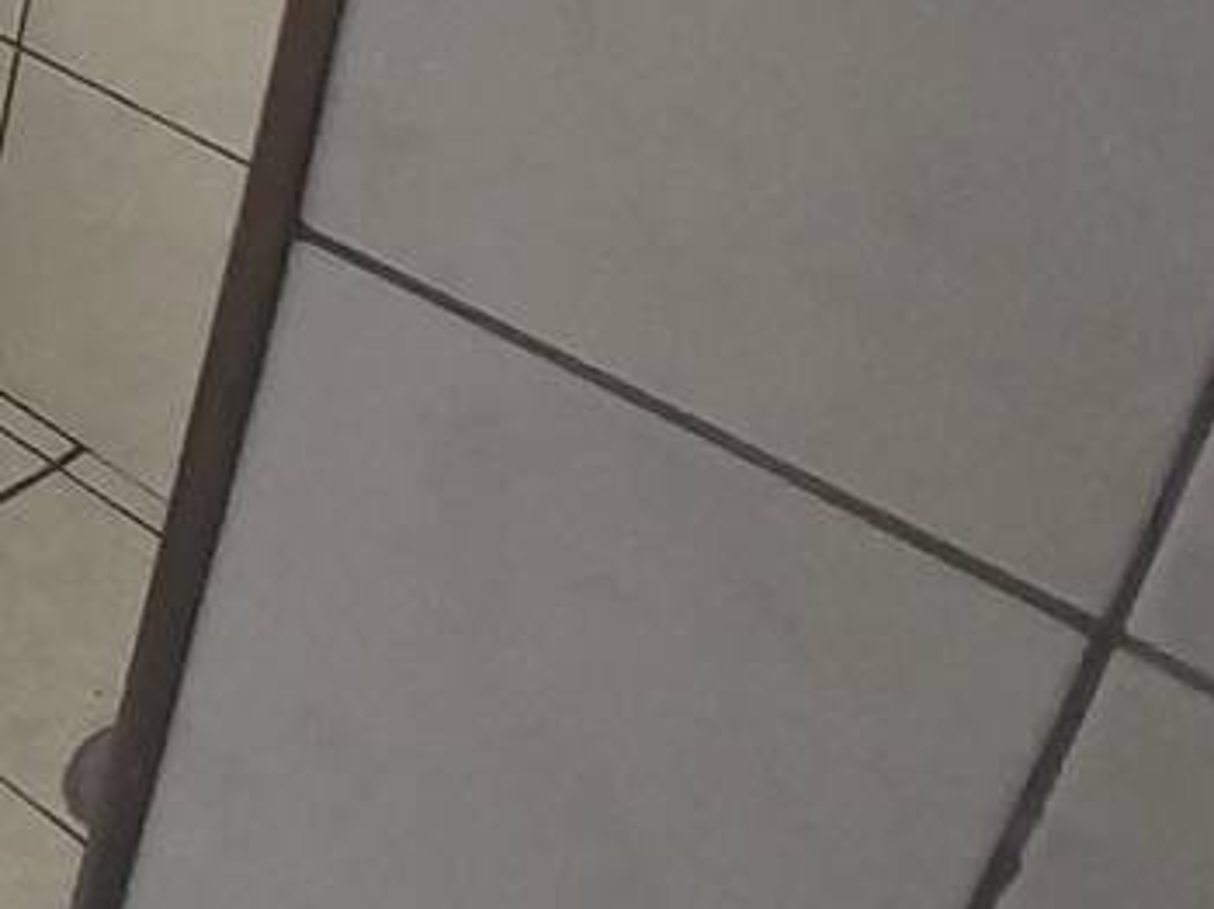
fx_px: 2453
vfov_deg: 18.9
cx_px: -1193
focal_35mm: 70
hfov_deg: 18.5
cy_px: -378
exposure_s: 1/120
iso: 50
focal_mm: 1.46
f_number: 2.2
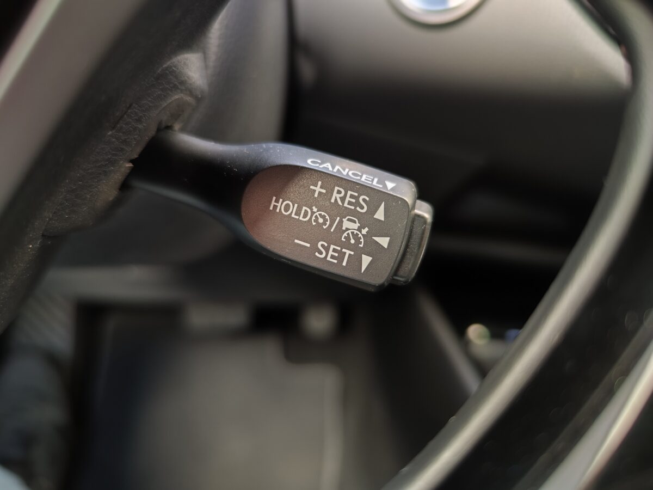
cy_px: 245
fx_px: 434
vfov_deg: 58.9
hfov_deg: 73.9
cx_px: 326
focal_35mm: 23
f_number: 1.69
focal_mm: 7.01
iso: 3072
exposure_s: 1/33.3
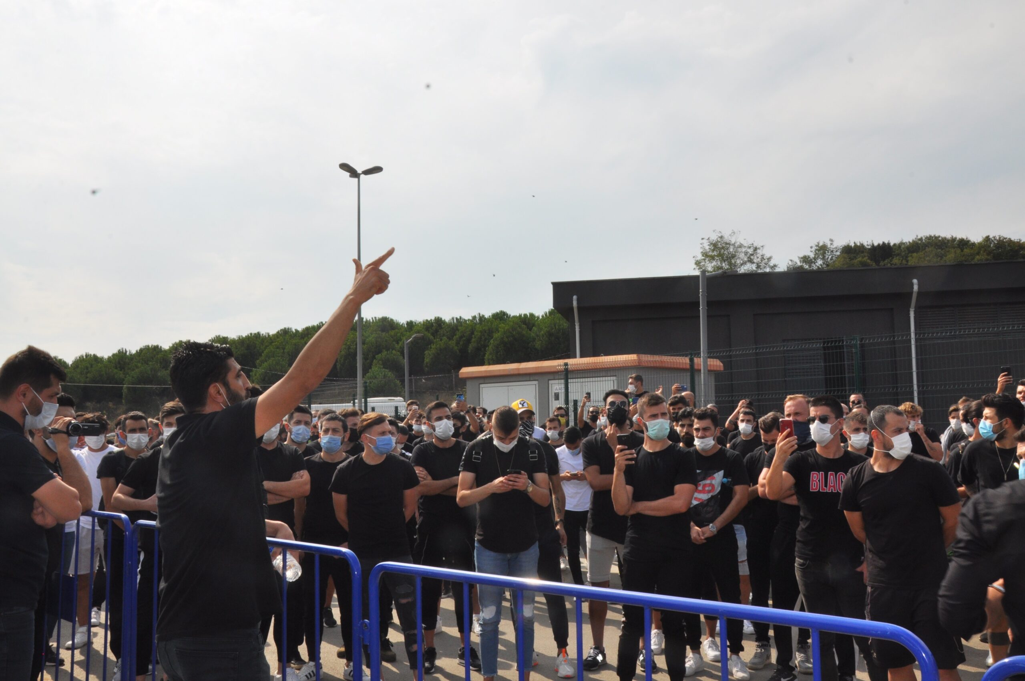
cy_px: 340
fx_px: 896
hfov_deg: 59.6
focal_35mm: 32
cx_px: 512
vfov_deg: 41.6
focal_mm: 21
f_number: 18
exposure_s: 1/200
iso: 400
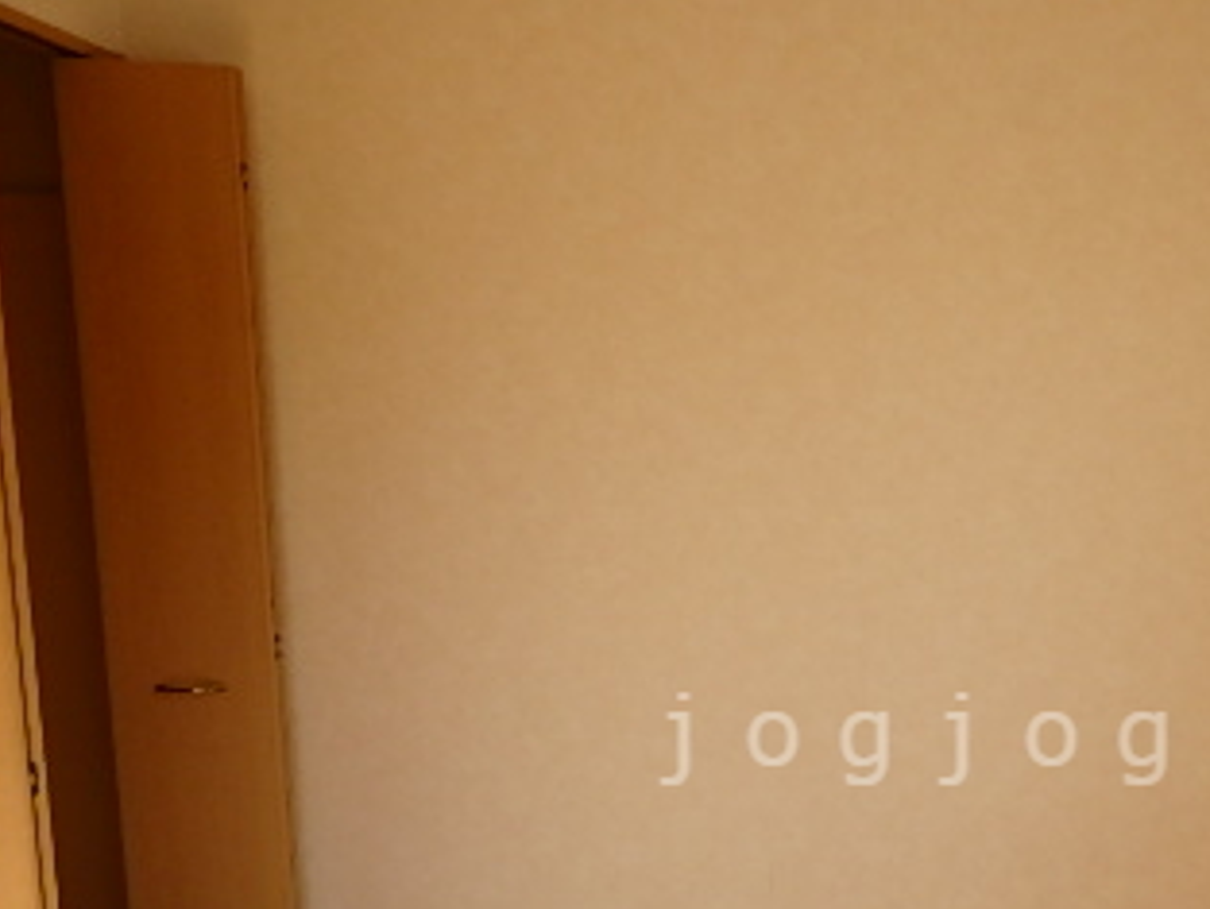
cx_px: 924
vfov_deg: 30.1
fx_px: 1644
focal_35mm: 47
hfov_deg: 39.2
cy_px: 739
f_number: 3.8
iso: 125
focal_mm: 4
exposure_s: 1/125
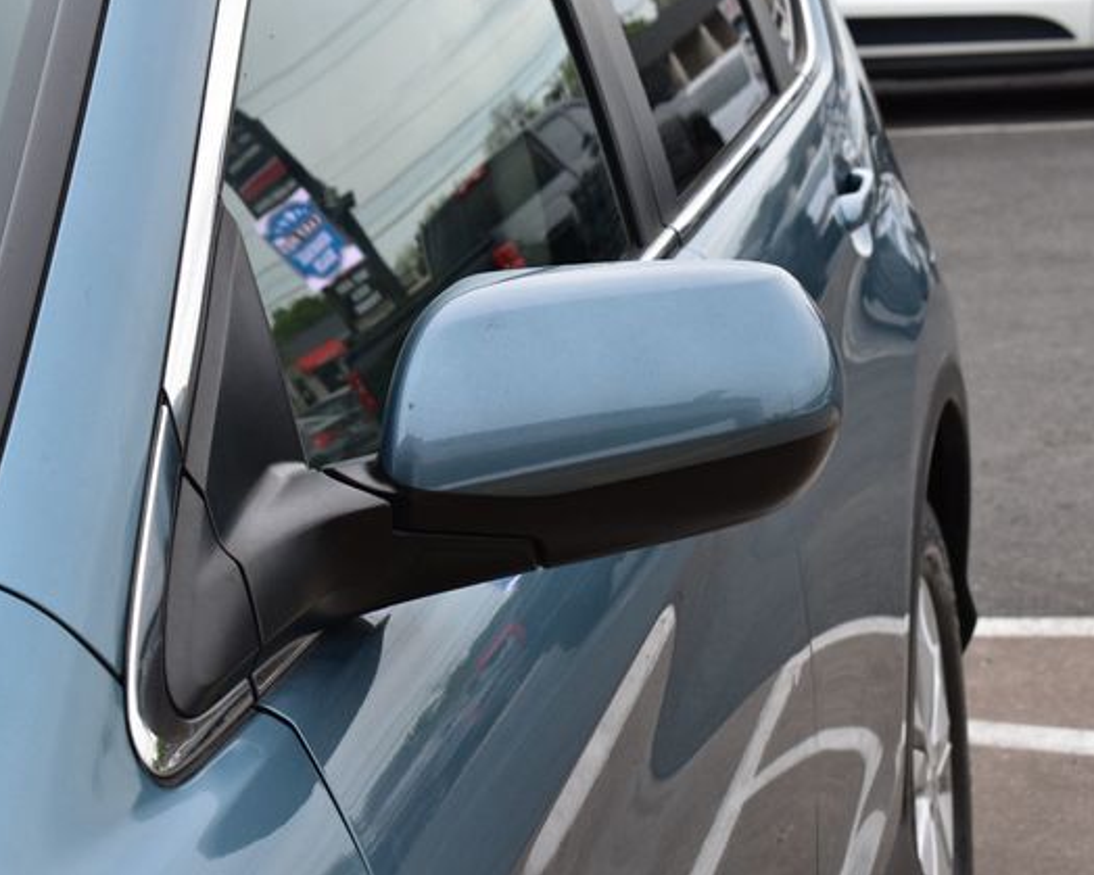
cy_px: 434
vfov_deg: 16.3
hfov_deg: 20.3
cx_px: 560
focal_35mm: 95
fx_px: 3062
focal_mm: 55
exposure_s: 1/160
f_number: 10
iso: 400
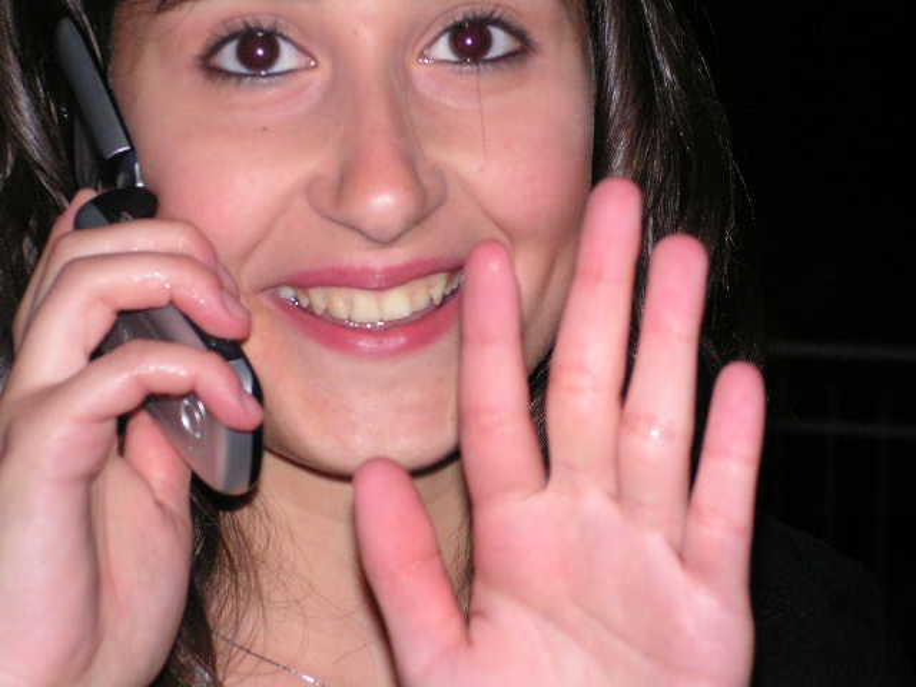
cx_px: 458
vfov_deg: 13.7
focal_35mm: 108
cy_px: 344
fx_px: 2858
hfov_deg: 18.2
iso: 200
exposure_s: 1/100
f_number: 3.4
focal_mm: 18.1
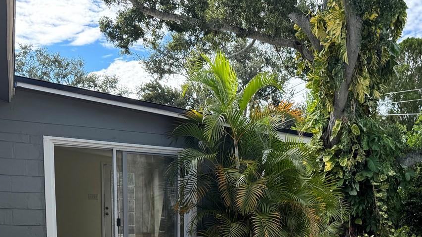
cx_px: 261
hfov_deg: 41.8
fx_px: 548
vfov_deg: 22.5
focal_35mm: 49
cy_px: 285
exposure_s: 1/925
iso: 80
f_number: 1.78
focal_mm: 6.76
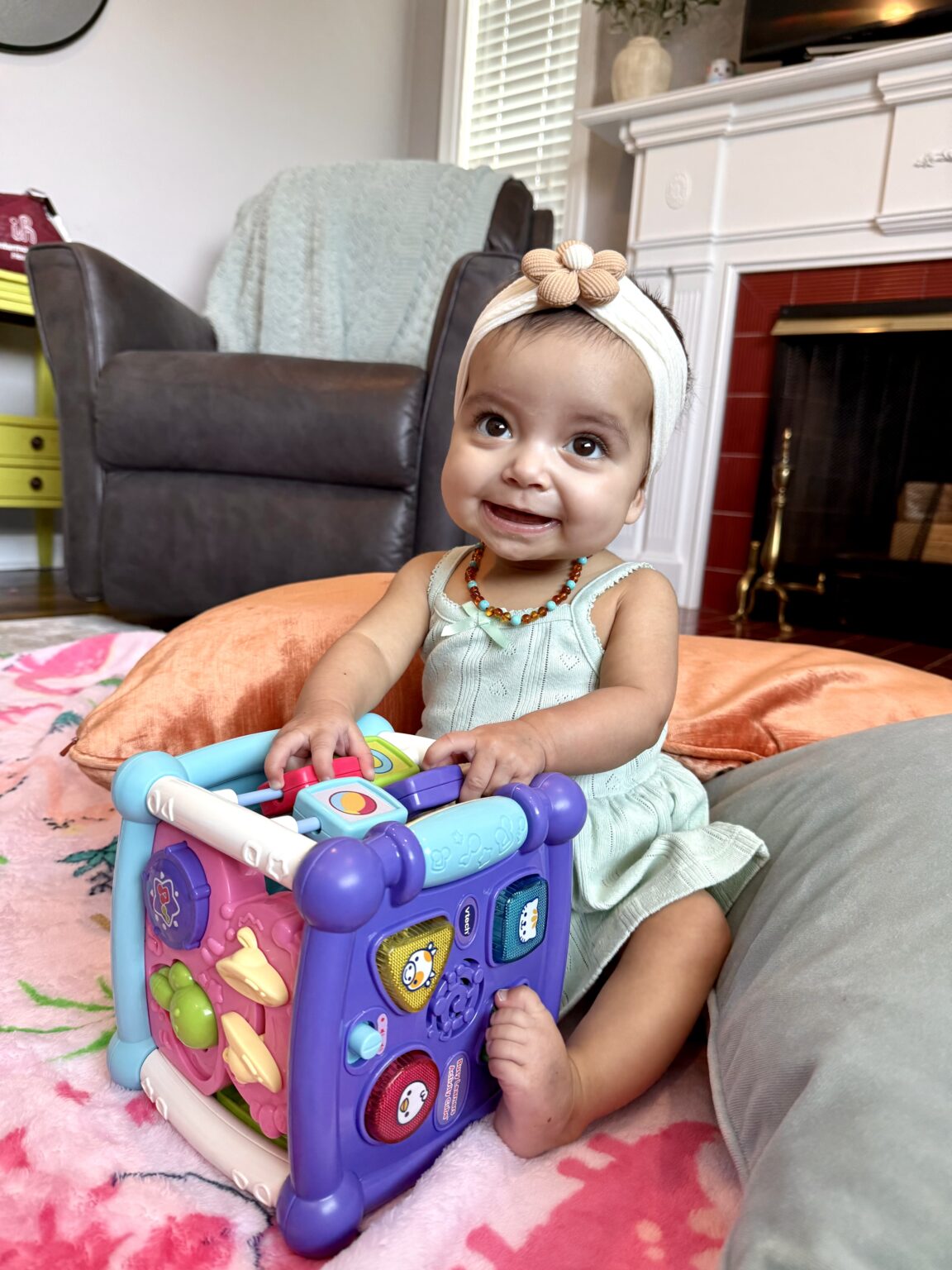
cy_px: 635
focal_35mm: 24
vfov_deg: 71.6
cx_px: 476
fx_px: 880
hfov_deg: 56.8
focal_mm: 6.76
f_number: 1.78
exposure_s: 1/120
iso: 200
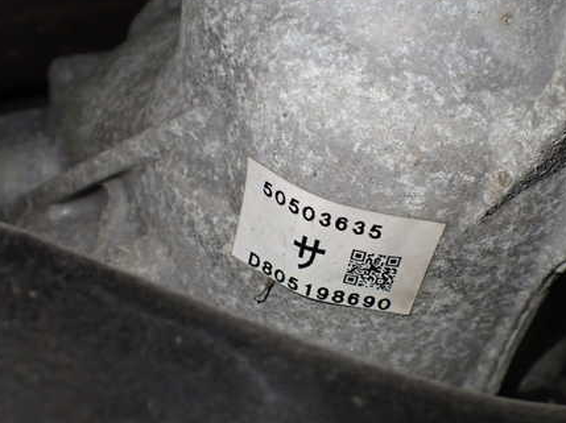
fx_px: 686
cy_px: 246
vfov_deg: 34.2
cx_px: 325
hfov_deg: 44.7
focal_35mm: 42
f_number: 2.3
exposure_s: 1/125
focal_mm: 5.4
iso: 400
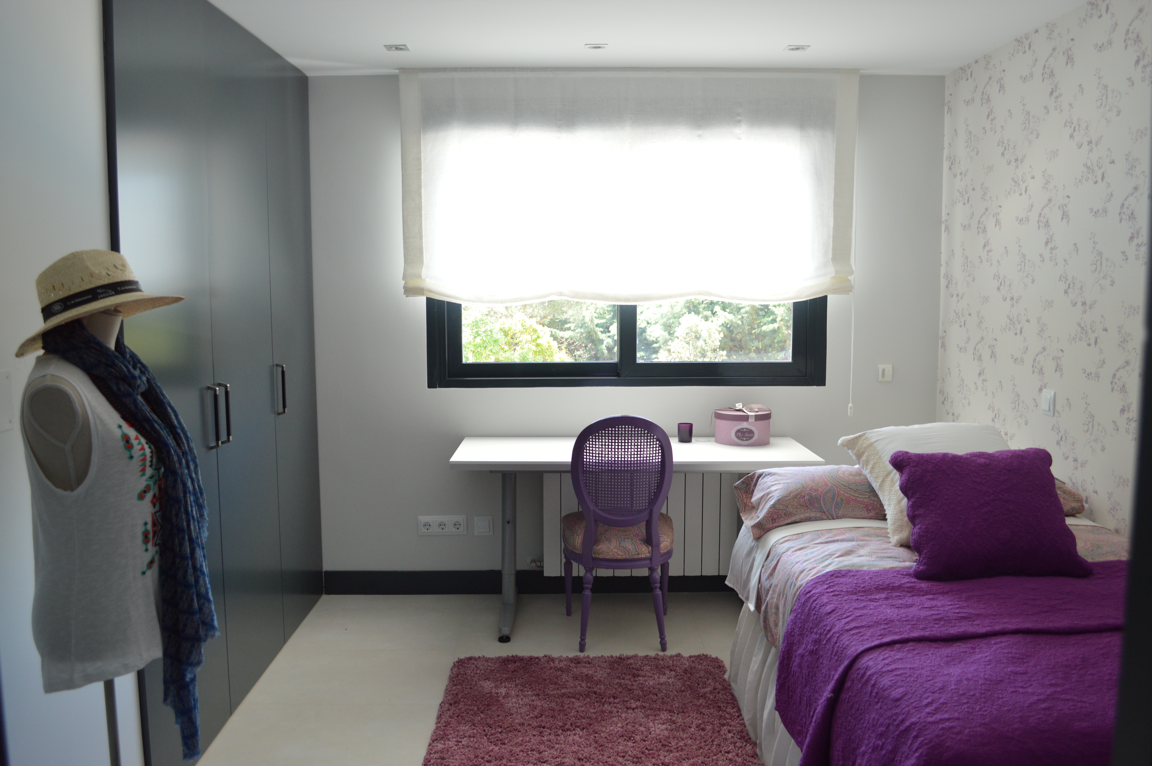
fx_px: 959
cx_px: 576
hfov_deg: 62.0
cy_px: 383
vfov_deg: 43.5
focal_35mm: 30
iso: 400
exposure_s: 1/80
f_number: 4.5
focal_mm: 20
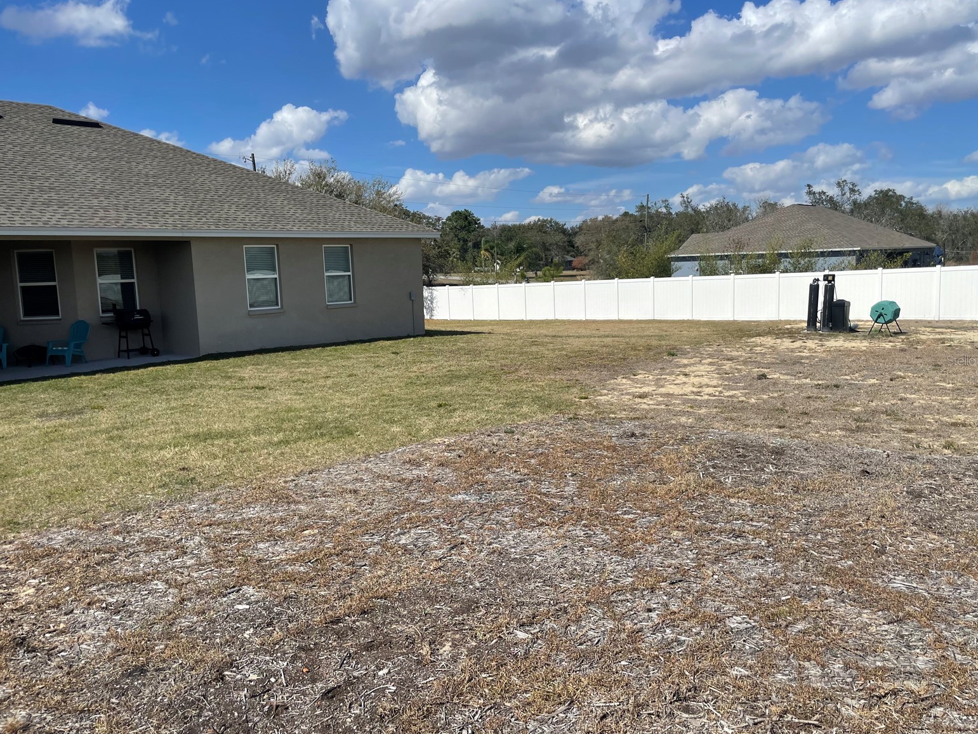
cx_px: 499
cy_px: 360
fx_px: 763
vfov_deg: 51.4
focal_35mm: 27
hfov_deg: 65.3
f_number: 1.6
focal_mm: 4.2
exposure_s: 1/5814
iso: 32
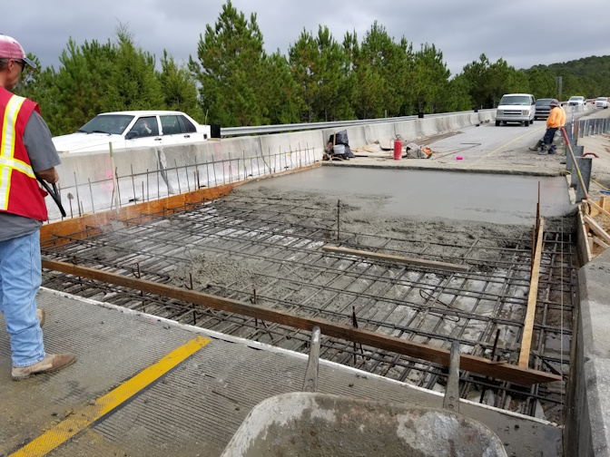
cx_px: 305
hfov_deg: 67.3
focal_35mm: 26
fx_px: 458
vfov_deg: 53.1
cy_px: 228
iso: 50
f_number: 1.7
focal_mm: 4.25
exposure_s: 1/1664
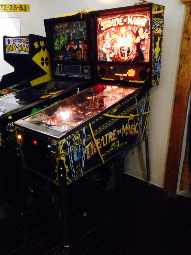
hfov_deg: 42.9
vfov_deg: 55.4
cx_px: 96
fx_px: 243
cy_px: 128
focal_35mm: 33
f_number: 2.4
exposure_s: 1/15
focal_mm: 4.12
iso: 800
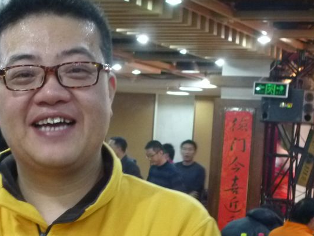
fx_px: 1044
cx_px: 58
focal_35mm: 115
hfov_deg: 17.0
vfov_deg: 12.7
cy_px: 231
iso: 400
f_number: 4
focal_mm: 8.6
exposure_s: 1/8
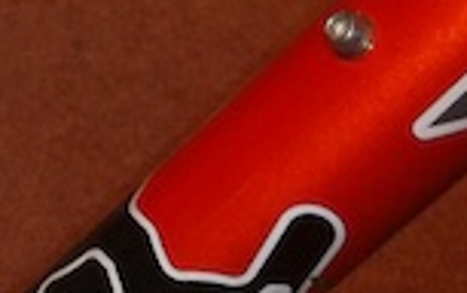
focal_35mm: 194
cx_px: -345
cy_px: -424
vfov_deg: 6.4
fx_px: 2472
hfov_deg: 10.2
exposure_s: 1/17
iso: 100
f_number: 2.8
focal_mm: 3.85
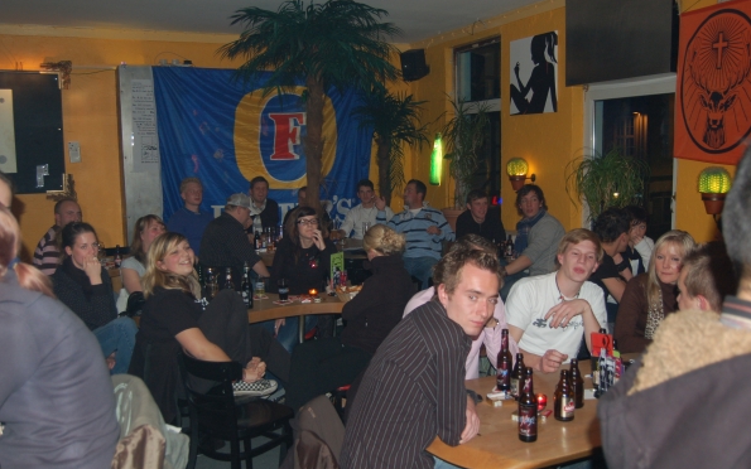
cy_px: 218
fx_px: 696
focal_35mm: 34
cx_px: 372
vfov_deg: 37.3
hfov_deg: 56.7
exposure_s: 1/60
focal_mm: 22
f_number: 3.8
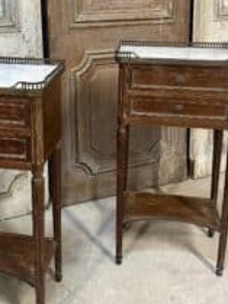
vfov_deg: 40.2
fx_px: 404
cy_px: 81
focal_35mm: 46
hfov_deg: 31.4
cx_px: 84
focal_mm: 6.86
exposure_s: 1/50
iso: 250
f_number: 1.78
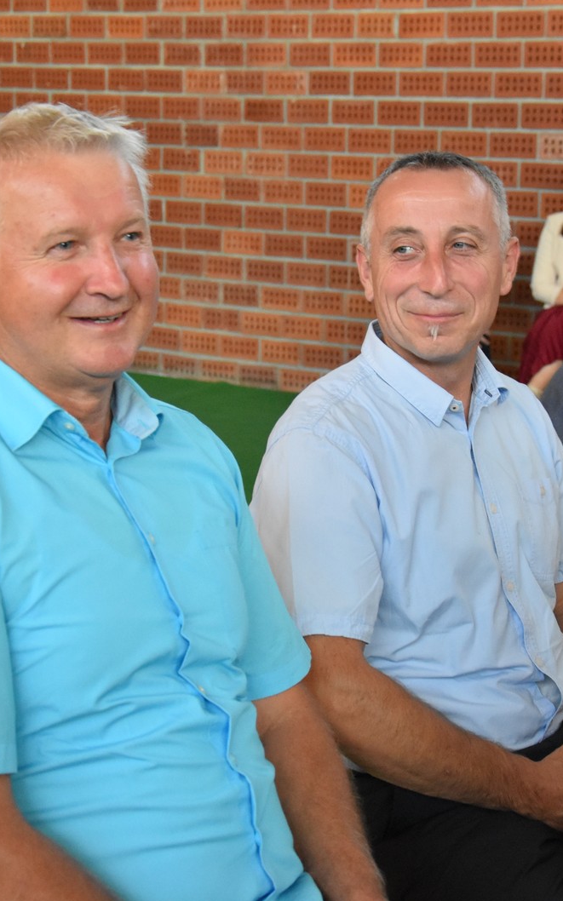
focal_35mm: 74
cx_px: 319
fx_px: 1817
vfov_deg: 27.9
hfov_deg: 17.6
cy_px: 453
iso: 3200
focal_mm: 32
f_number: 4.2
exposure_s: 1/160
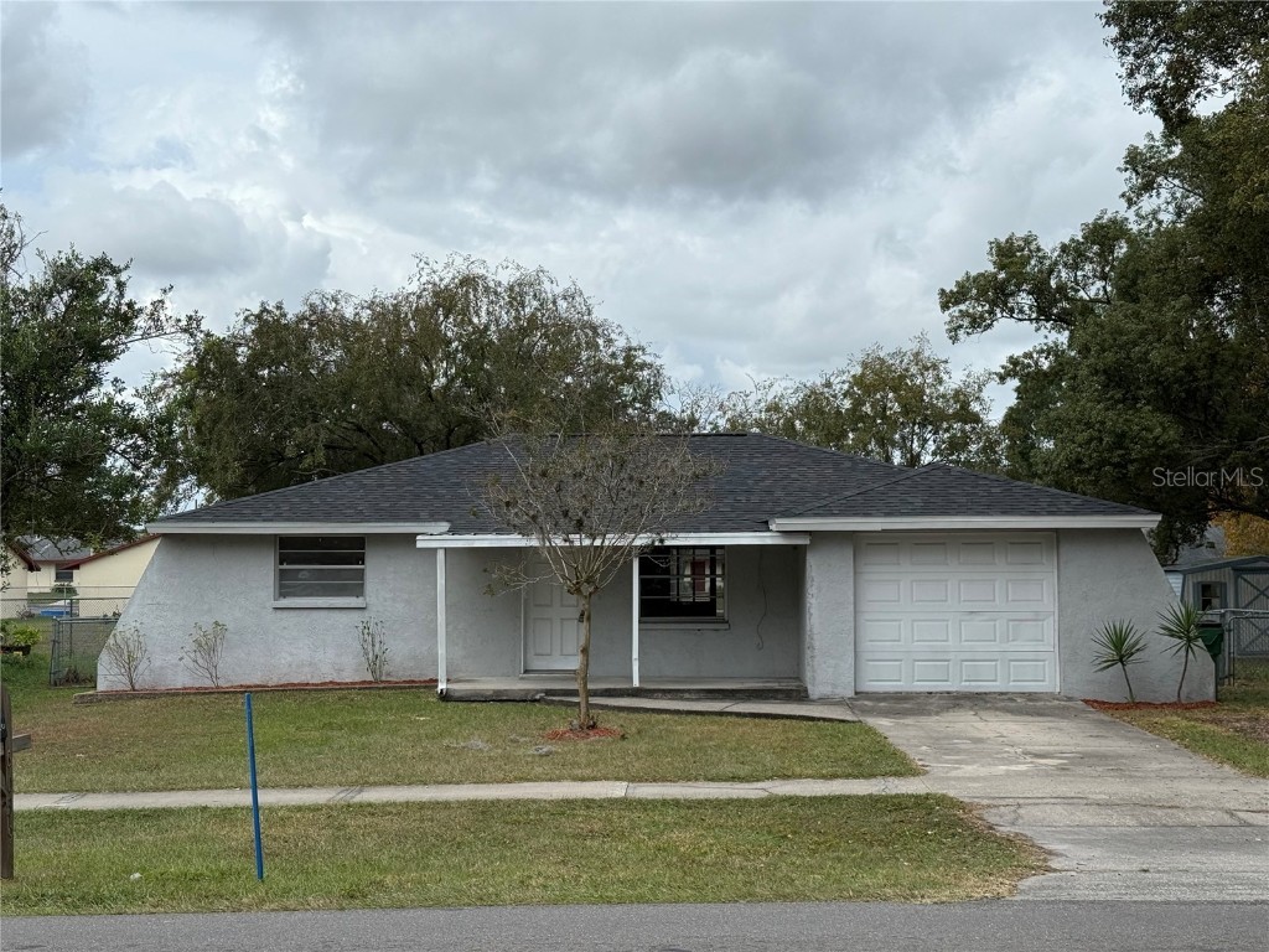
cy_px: 476
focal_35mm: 48
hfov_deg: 39.7
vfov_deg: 30.3
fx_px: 1760
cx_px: 634
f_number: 1.78
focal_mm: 6.76
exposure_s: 1/6024
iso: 64
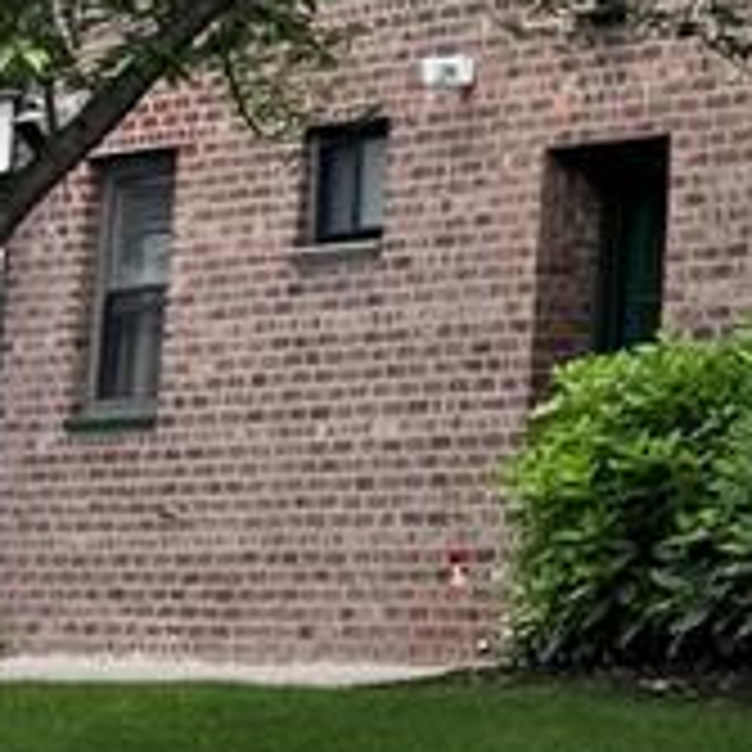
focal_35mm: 195
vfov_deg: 8.8
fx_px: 4793
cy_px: -266
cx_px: 1418
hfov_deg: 8.6
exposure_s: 1/678
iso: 80
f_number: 1.78
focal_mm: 6.76
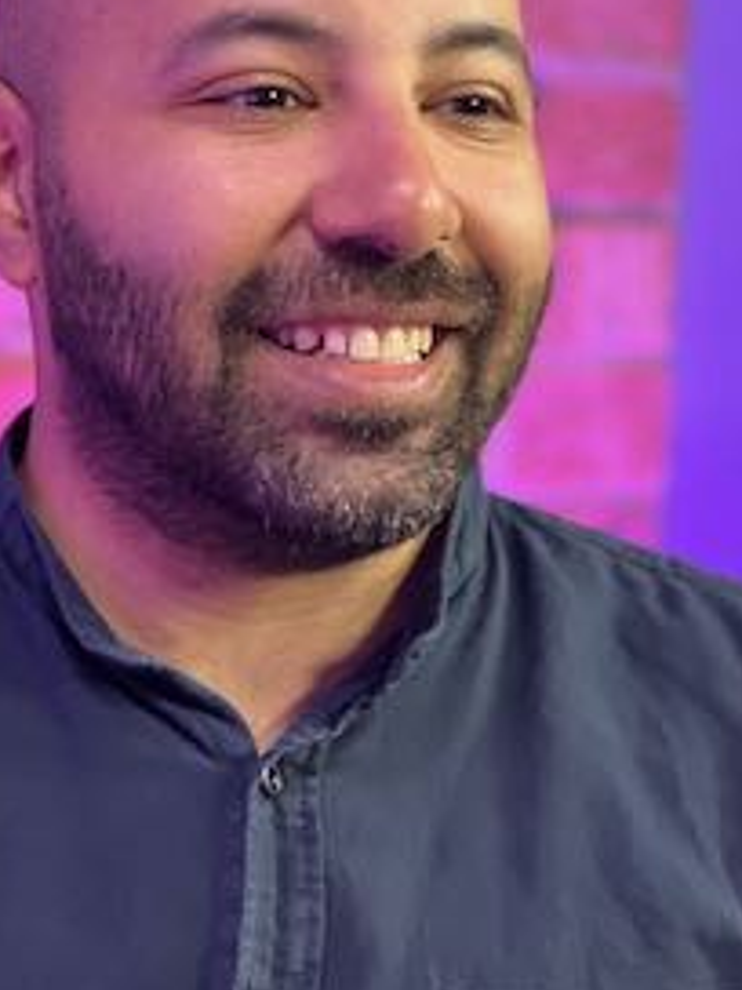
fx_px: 5173
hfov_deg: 8.2
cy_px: 772
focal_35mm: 181
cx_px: 371
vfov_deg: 10.9
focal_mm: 9
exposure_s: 1/33
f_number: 2.8
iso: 320
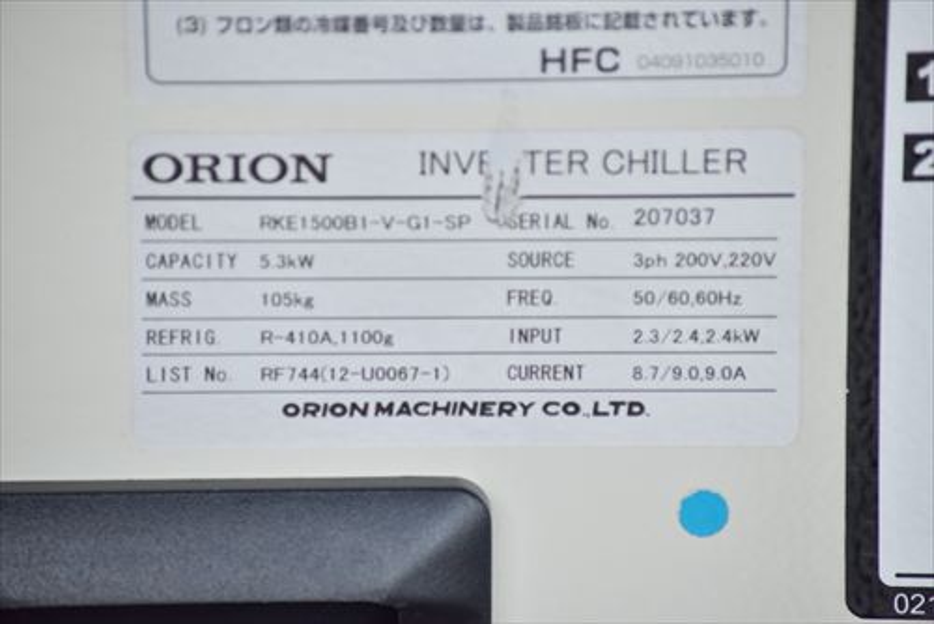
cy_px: 312
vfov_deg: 4.6
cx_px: 467
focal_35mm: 300
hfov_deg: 6.9
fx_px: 7788
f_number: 6.3
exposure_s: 1/320
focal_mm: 200
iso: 1250
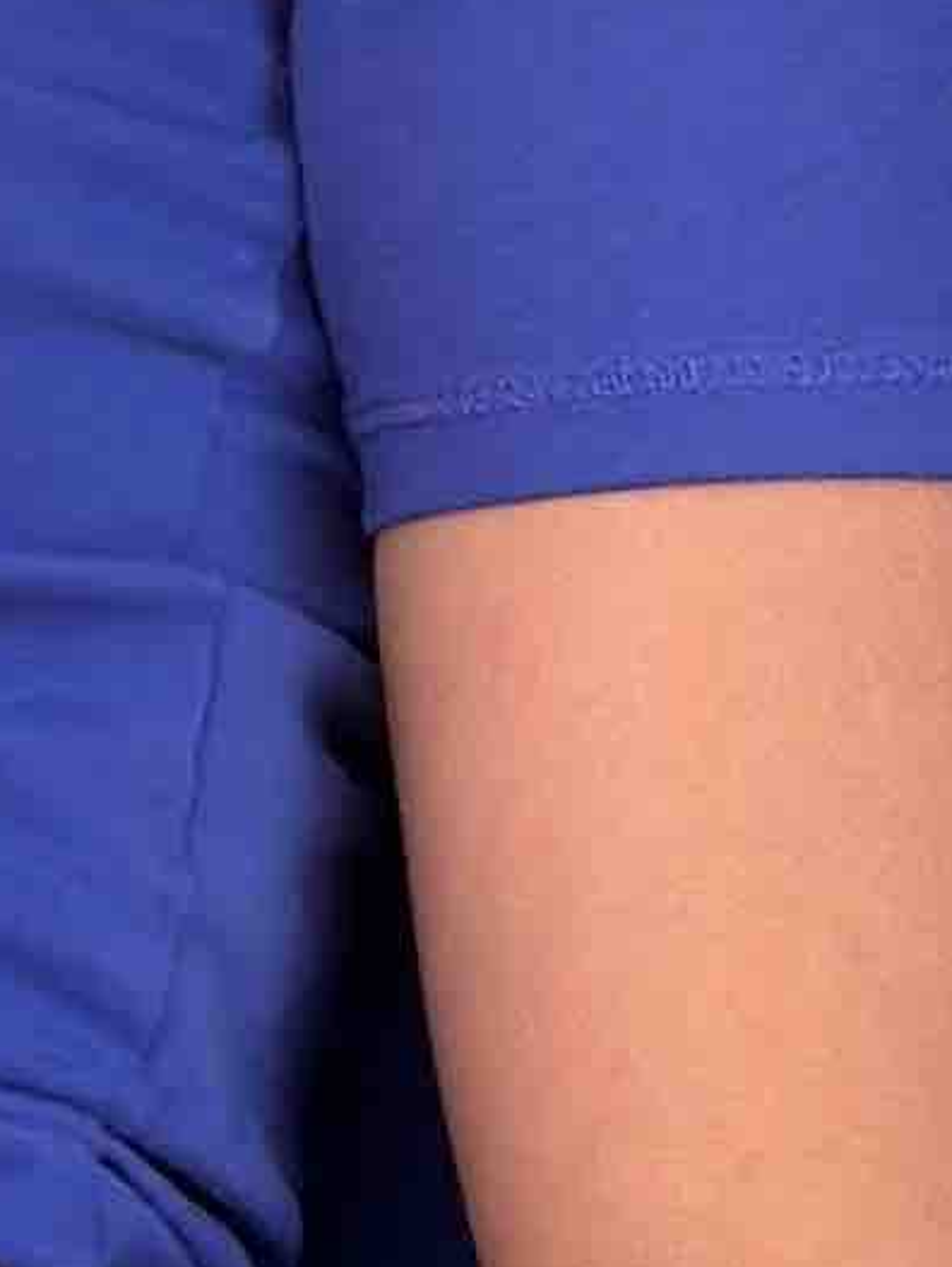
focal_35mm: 367
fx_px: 13441
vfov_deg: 5.3
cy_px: -1298
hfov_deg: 3.9
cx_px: -2351
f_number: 1.78
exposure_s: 1/791
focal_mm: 6.86
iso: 80
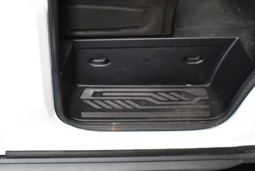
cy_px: 66
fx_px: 419
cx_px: 148
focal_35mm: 59
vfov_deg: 23.0
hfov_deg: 33.8
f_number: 3.5
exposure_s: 1/125
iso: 3200
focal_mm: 18
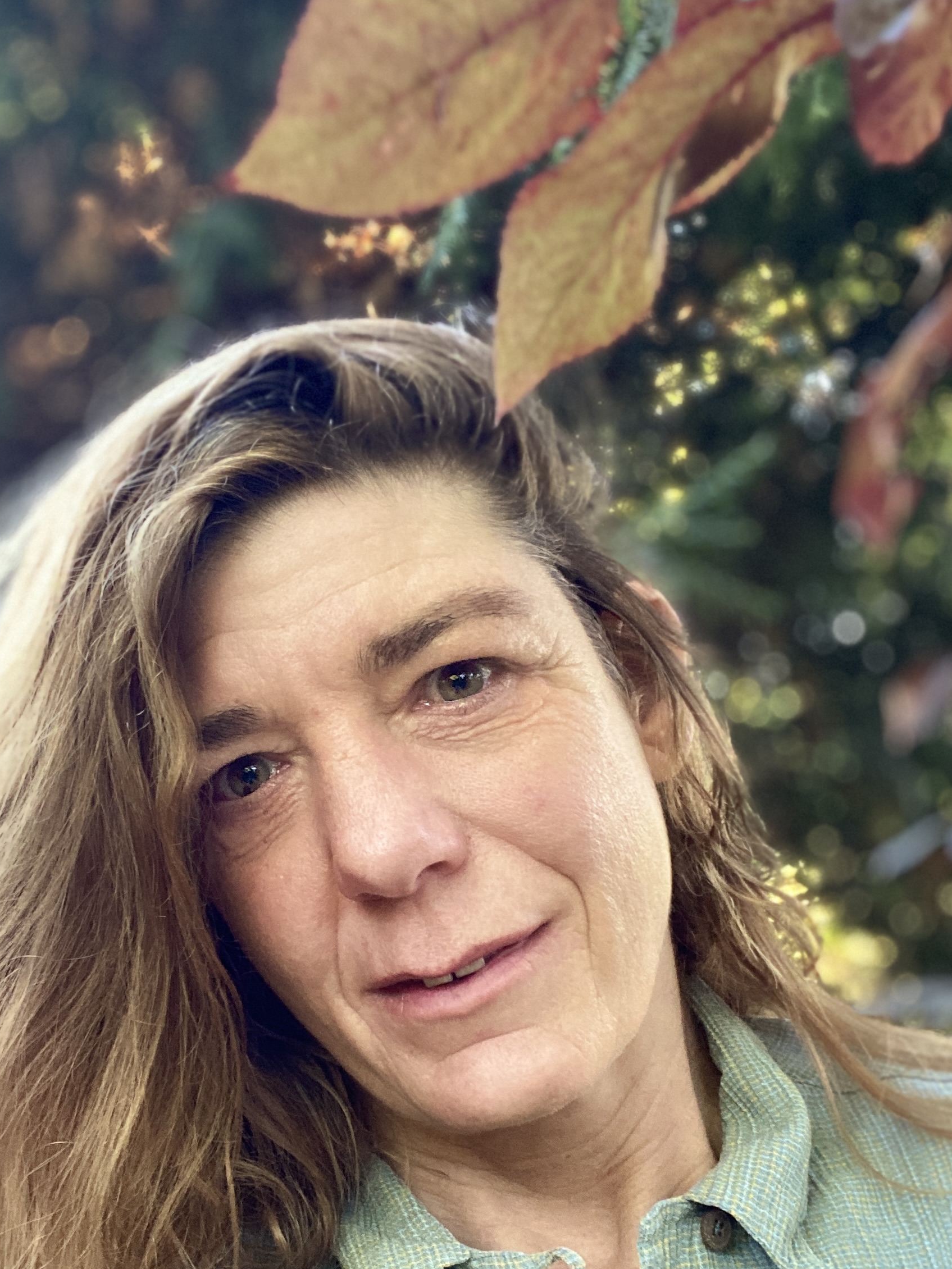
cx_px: 381
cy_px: 838
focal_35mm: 41
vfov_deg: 45.1
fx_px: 1503
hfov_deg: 35.0
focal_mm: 2.71
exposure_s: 1/60
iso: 250
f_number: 2.2
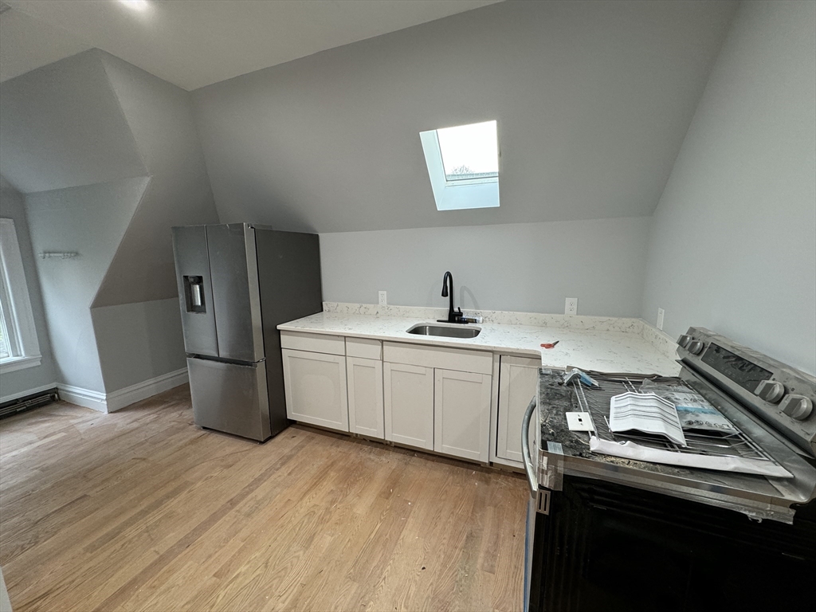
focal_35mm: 14
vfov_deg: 85.7
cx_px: 408
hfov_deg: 102.1
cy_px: 306
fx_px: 330
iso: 160
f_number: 2.2
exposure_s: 1/60
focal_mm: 2.22
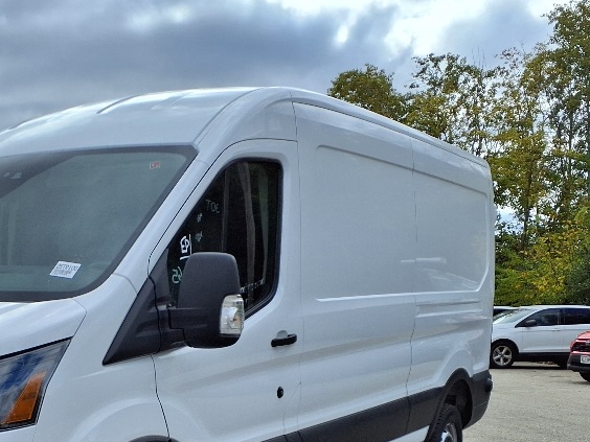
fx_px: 835
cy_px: 390
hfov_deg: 37.2
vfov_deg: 28.6
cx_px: 100
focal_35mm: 49
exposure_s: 1/3333
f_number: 1.9
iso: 40
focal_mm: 3.58
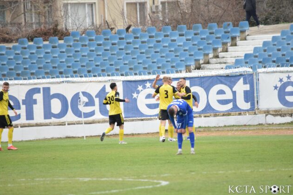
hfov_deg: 4.6
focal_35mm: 453
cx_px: 146
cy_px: 98
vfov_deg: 3.0
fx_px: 3686
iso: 1600
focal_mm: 300
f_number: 5.6
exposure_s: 1/800
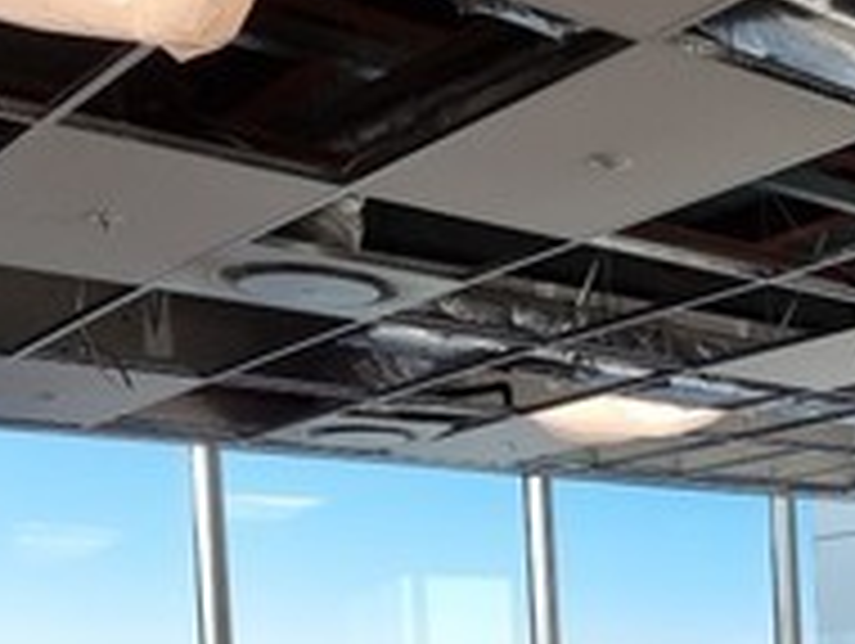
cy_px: 709
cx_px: 1030
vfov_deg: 22.1
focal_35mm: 63
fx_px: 1558
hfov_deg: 27.1
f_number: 1.8
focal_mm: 6.7
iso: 50
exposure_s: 1/144
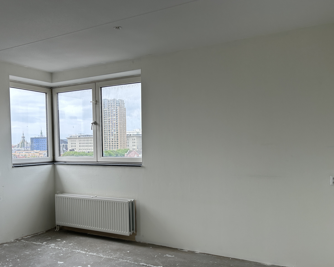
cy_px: 165
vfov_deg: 42.0
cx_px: 130
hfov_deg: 51.1
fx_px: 346
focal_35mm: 35
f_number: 1.5
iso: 50
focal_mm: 5.7
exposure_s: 1/572
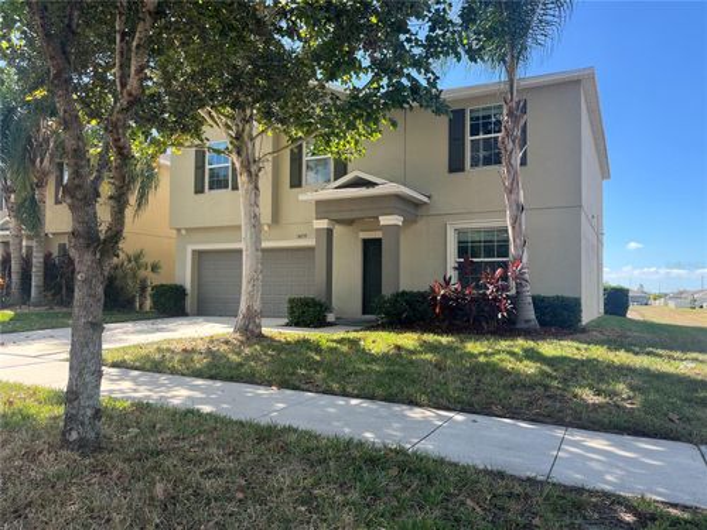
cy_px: 265
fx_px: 531
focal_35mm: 26
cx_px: 354
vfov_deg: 53.1
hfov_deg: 67.3
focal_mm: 5.1
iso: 50
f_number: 1.6
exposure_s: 1/1009
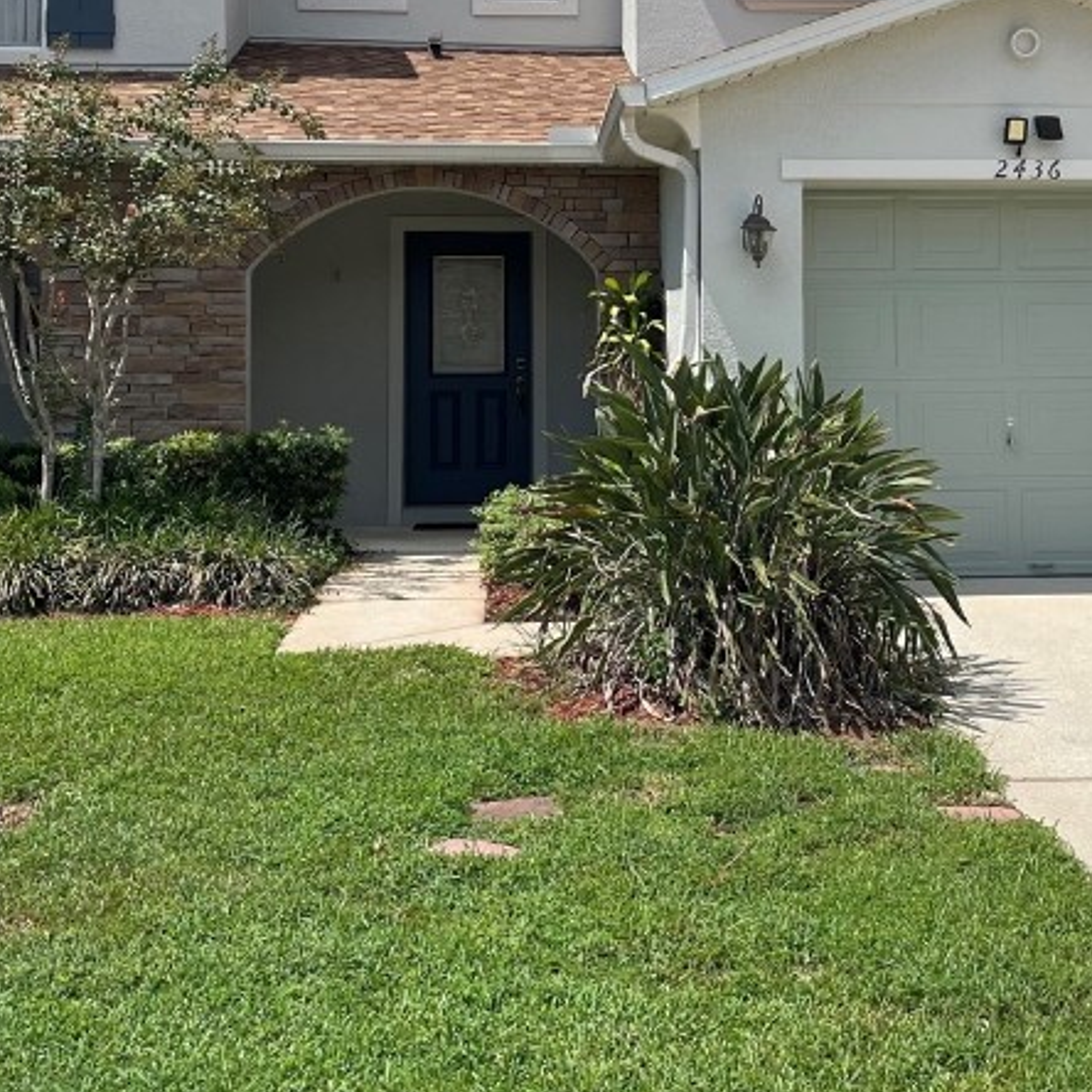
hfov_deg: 32.1
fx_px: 1892
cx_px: 679
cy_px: 266
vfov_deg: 31.6
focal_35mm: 53
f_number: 1.6
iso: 32
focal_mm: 4.2
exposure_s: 1/4831
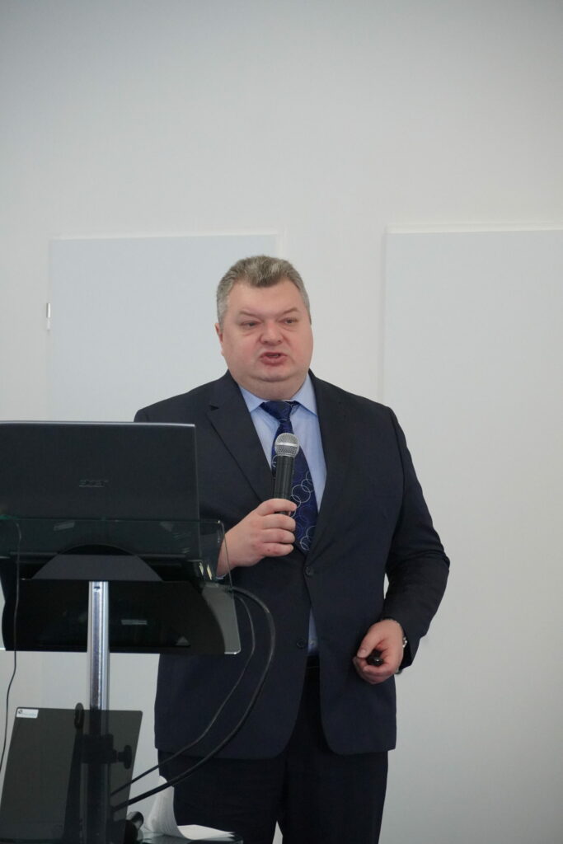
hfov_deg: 9.2
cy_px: 422
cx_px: 282
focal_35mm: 150
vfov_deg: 13.7
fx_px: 3517
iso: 5000
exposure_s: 1/160
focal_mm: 100
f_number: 5.6
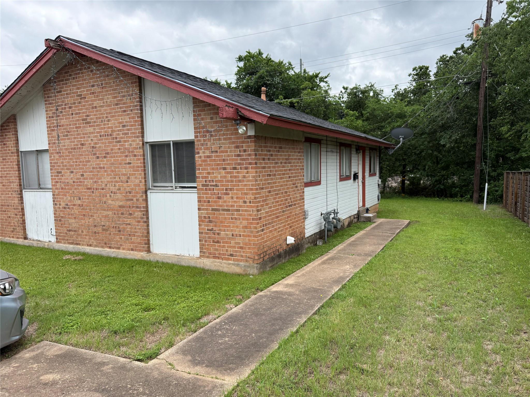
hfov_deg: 71.6
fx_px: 367
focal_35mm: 24
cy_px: 198
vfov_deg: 56.8
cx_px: 265
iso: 100
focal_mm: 6.76
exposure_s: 1/3279
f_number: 1.78
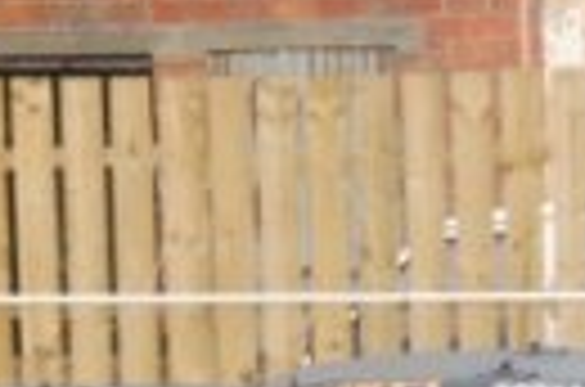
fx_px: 6605
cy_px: 680
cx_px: 513
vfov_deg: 3.3
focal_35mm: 407
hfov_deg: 5.1
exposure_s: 1/500
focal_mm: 55
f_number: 5.3
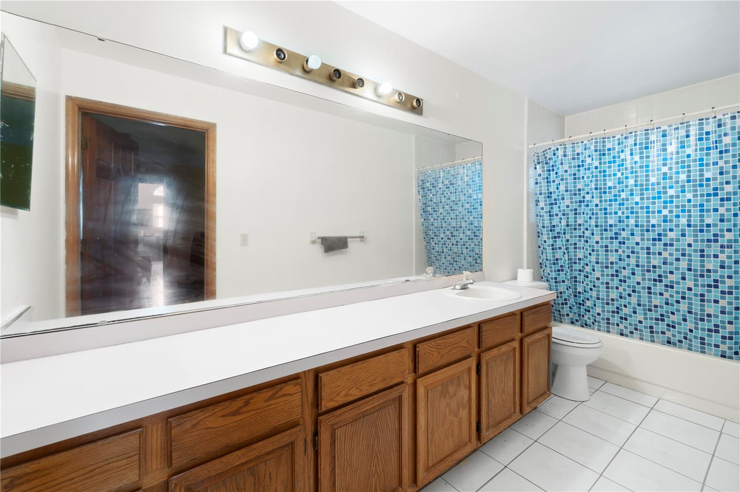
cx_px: 370
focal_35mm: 15
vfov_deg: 77.3
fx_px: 308
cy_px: 246
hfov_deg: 100.4
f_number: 8
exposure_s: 3.2
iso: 100
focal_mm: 10
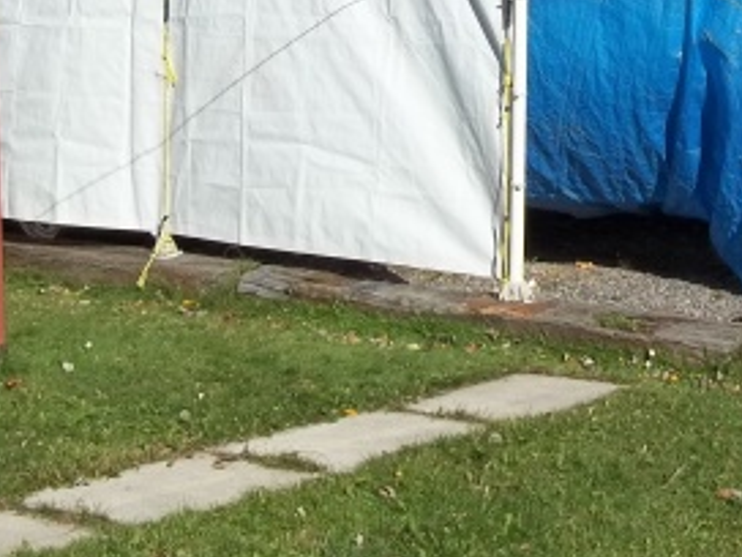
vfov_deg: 15.4
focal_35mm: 94
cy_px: -16
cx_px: 532
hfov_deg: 20.7
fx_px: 2015
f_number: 8.8
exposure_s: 1/200
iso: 64
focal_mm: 5.7
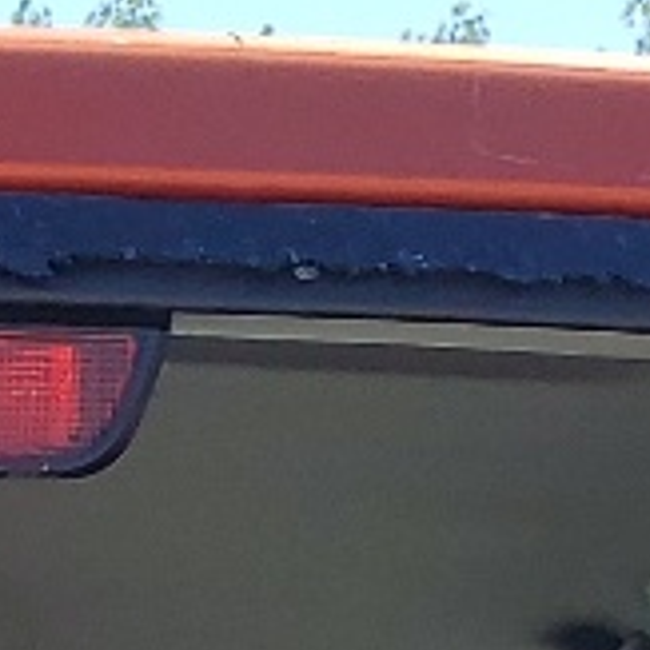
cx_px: -307
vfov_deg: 6.9
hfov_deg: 7.6
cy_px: 2022
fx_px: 4780
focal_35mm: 225
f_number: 1.5
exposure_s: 1/1667
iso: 50
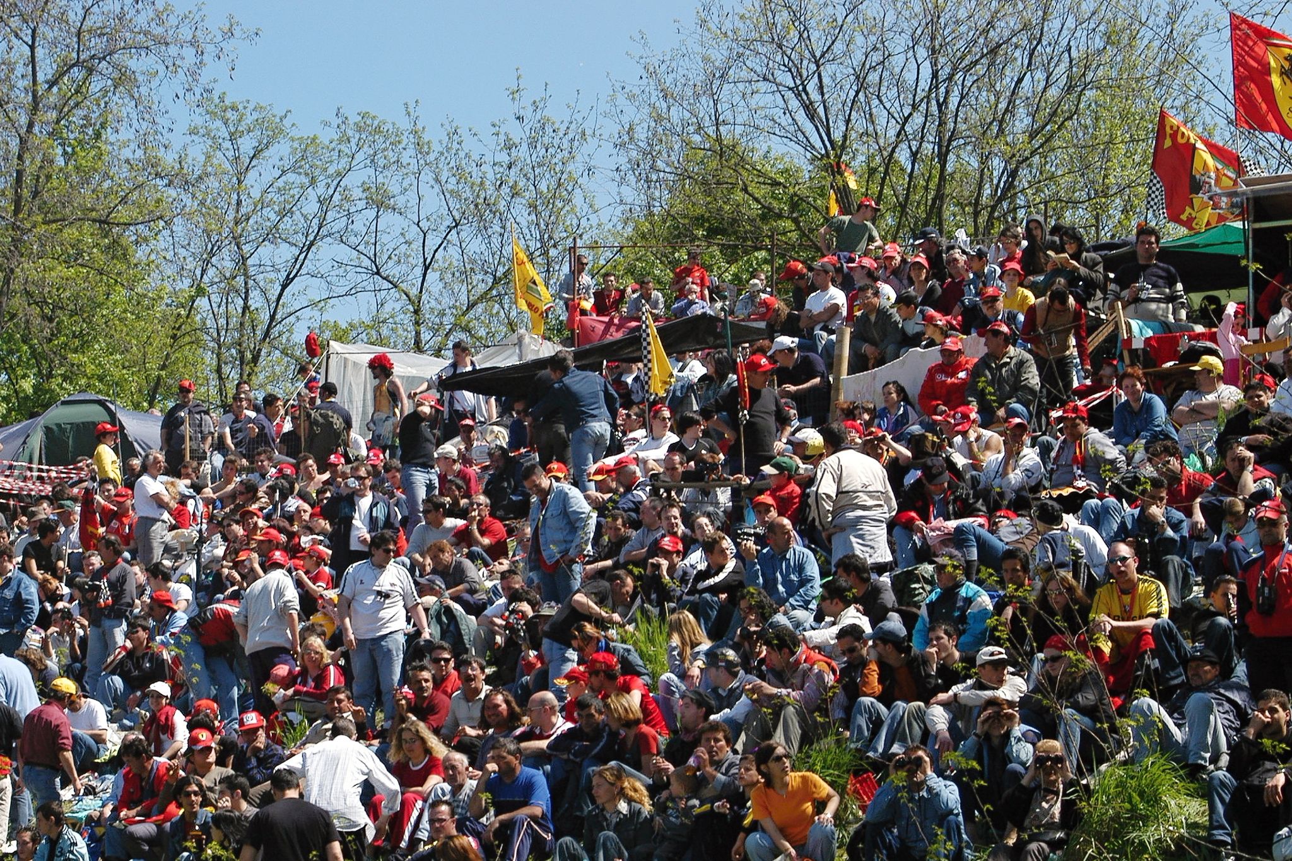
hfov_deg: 21.9
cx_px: 646
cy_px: 430
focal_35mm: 93
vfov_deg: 14.7
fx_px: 3337
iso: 200
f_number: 9
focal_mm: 62
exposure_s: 1/320
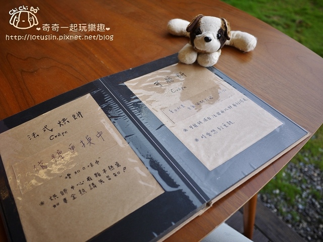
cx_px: 162
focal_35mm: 28
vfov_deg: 49.7
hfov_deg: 63.4
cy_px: 121
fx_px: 261
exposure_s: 1/100
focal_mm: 14
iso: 100
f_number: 2.5
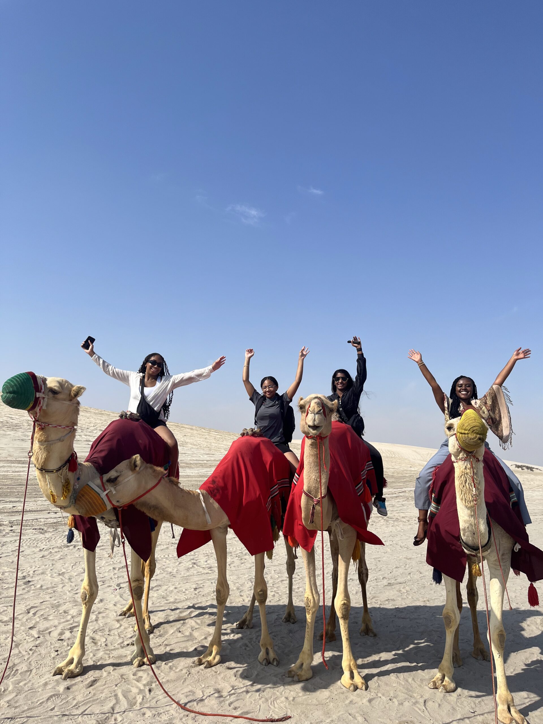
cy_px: 362
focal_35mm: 26
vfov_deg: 67.3
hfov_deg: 53.1
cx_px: 272
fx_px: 544
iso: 50
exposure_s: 1/5848
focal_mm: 5.1
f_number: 1.6
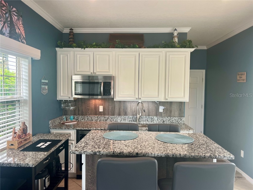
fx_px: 190
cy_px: 95
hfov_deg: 67.3
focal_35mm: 26
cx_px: 126
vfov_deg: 53.1
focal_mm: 5.7
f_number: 1.5
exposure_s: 1/120
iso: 125
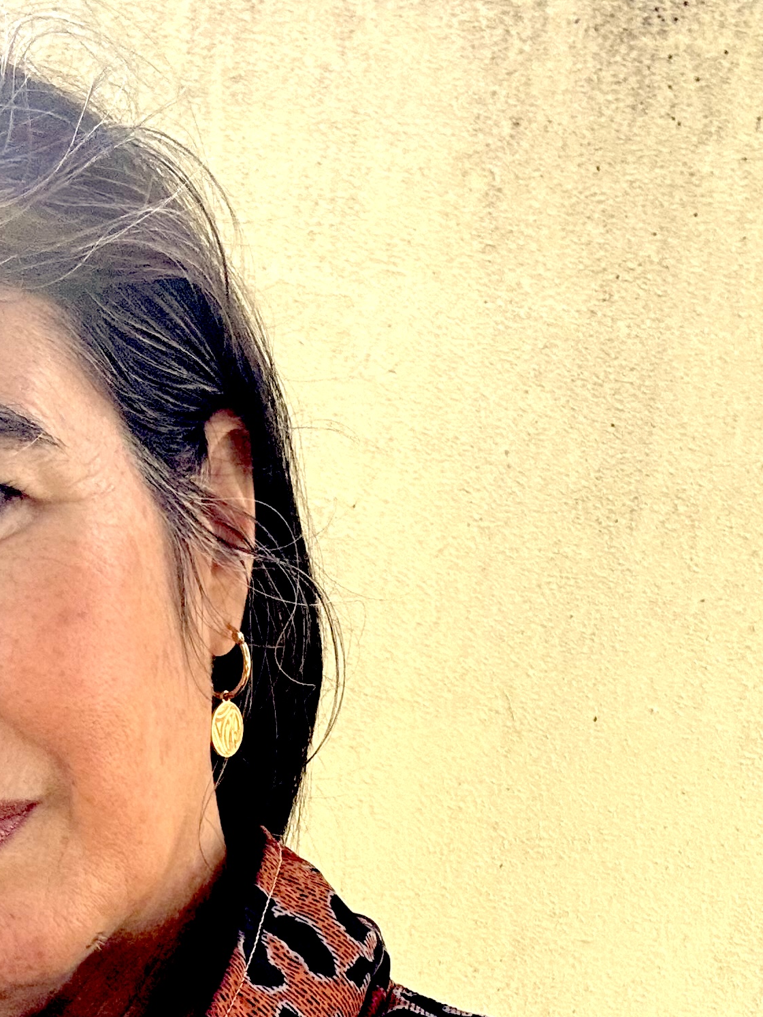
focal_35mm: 62
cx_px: 52
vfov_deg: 29.0
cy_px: 1040
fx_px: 1822
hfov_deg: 23.0
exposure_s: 1/121
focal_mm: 2.69
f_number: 1.9
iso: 64
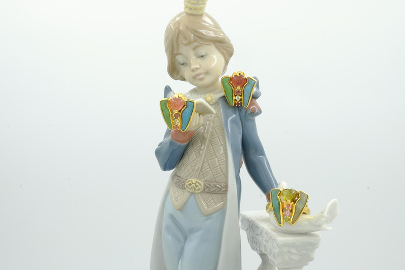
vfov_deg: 15.2
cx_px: 202
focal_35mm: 90
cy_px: 135
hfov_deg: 22.6
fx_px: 1012
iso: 400
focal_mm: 60
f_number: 22
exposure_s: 1/2.5
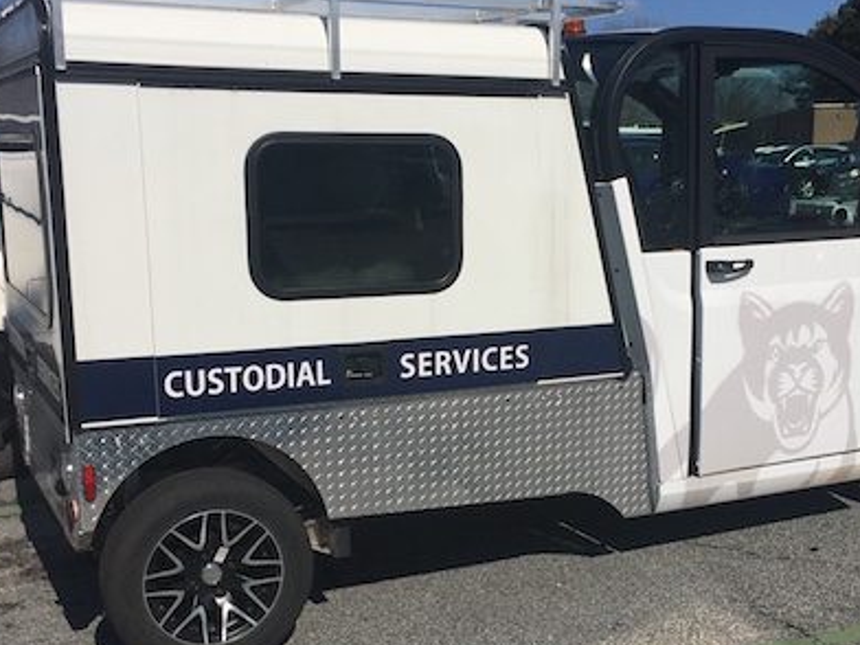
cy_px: 315
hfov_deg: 49.8
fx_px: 919
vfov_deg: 38.7
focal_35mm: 37
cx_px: 516
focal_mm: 4.15
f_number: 2.2
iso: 32
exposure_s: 1/6623
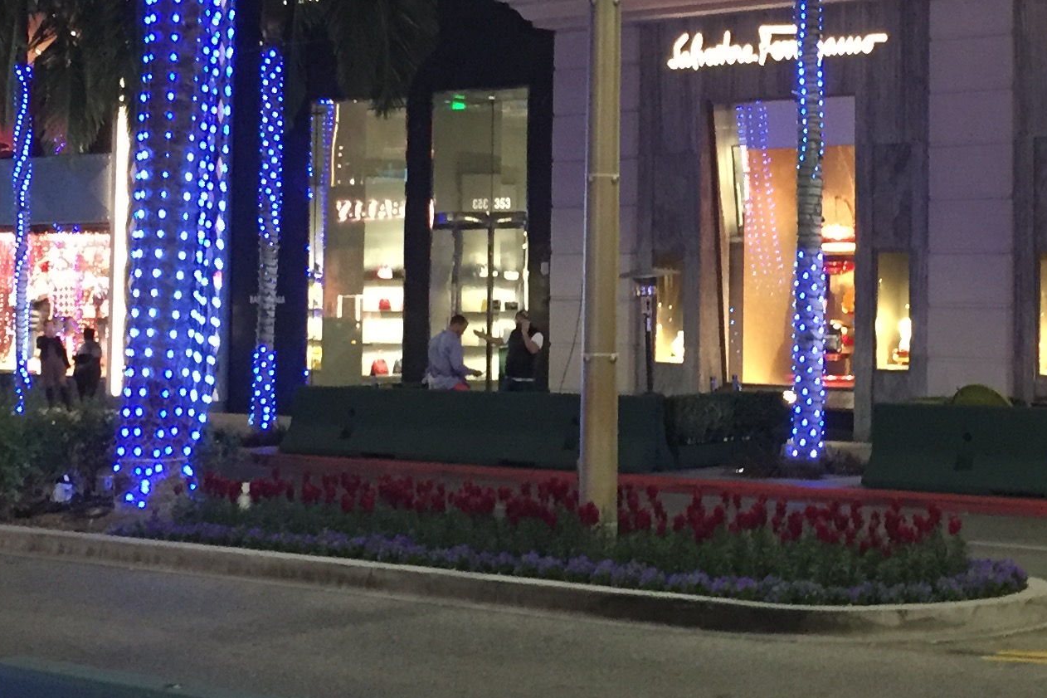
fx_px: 2268
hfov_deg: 25.8
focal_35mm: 78
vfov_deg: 17.4
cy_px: 191
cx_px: 749
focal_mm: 4.15
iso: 250
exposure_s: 1/20
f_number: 2.2
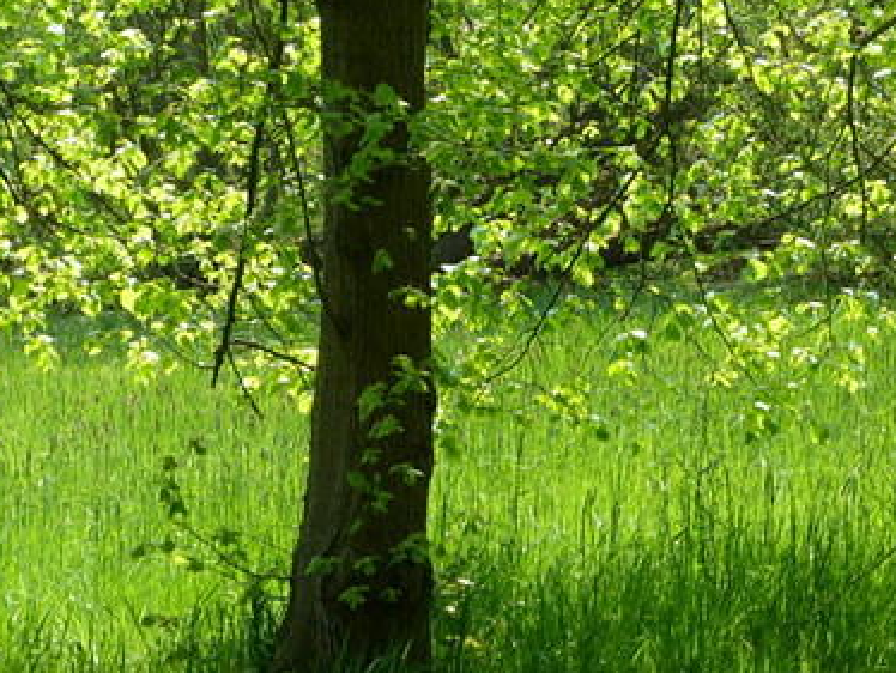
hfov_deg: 10.1
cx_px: 426
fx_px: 5051
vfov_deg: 7.6
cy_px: 429
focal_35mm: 195
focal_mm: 20.4
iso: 80
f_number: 4
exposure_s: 1/160
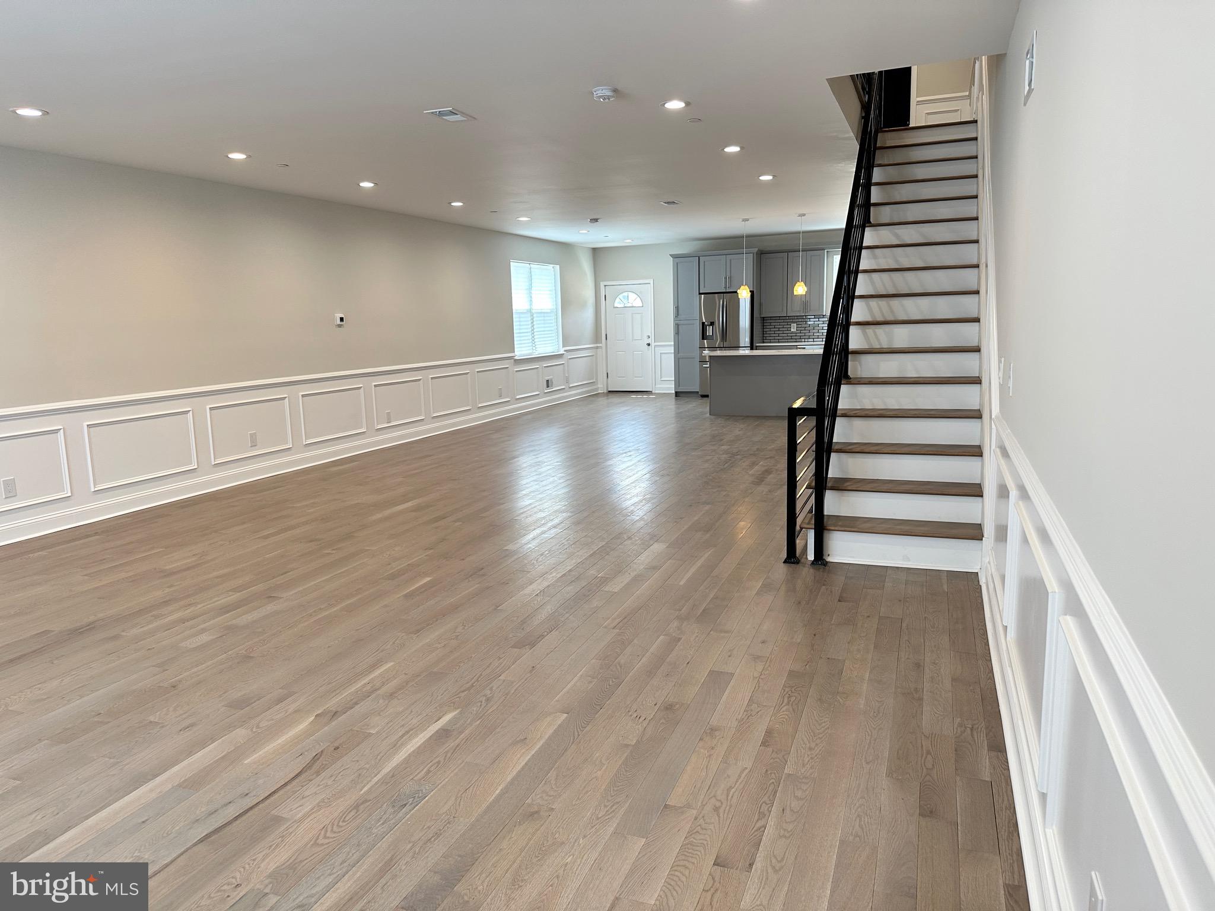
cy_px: 456
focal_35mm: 24
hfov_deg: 71.6
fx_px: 842
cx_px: 608
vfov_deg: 56.8
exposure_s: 1/63
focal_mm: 6.86
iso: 125
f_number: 1.78
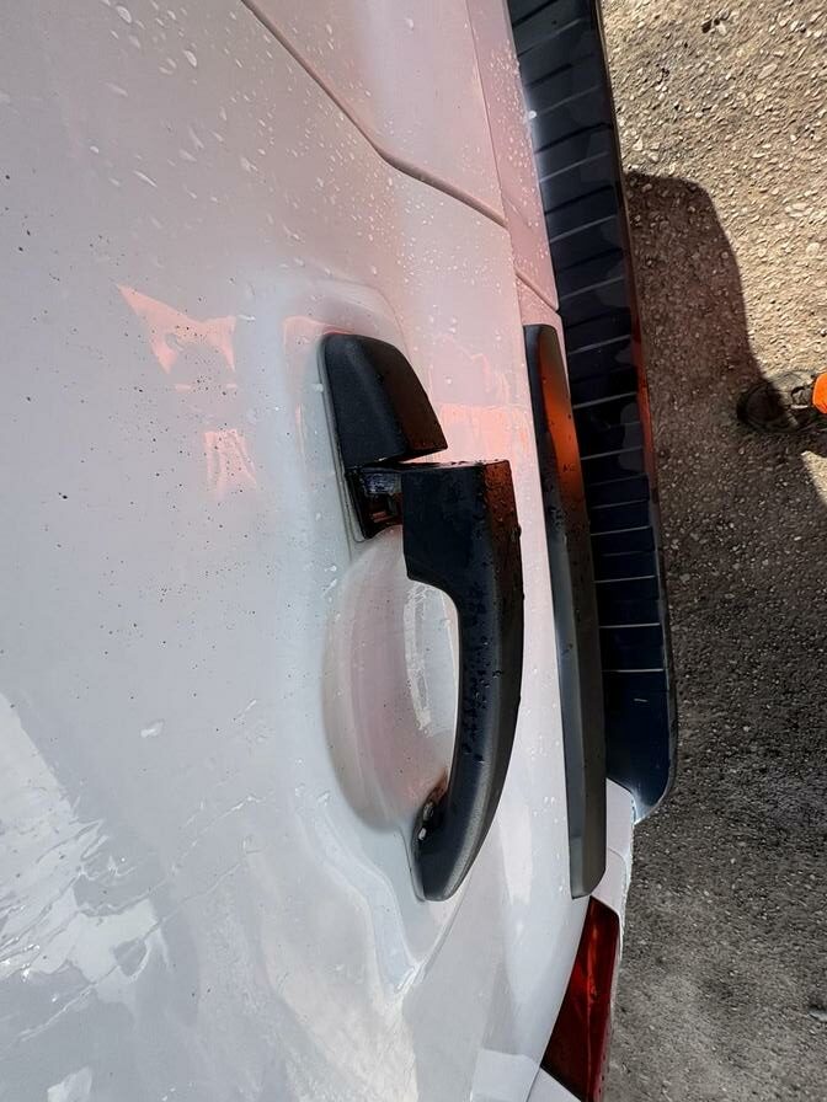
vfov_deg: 102.1
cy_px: 551
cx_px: 414
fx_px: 446
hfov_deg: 85.7
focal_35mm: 14
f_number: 2.2
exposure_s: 1/1063
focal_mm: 2.22
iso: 64
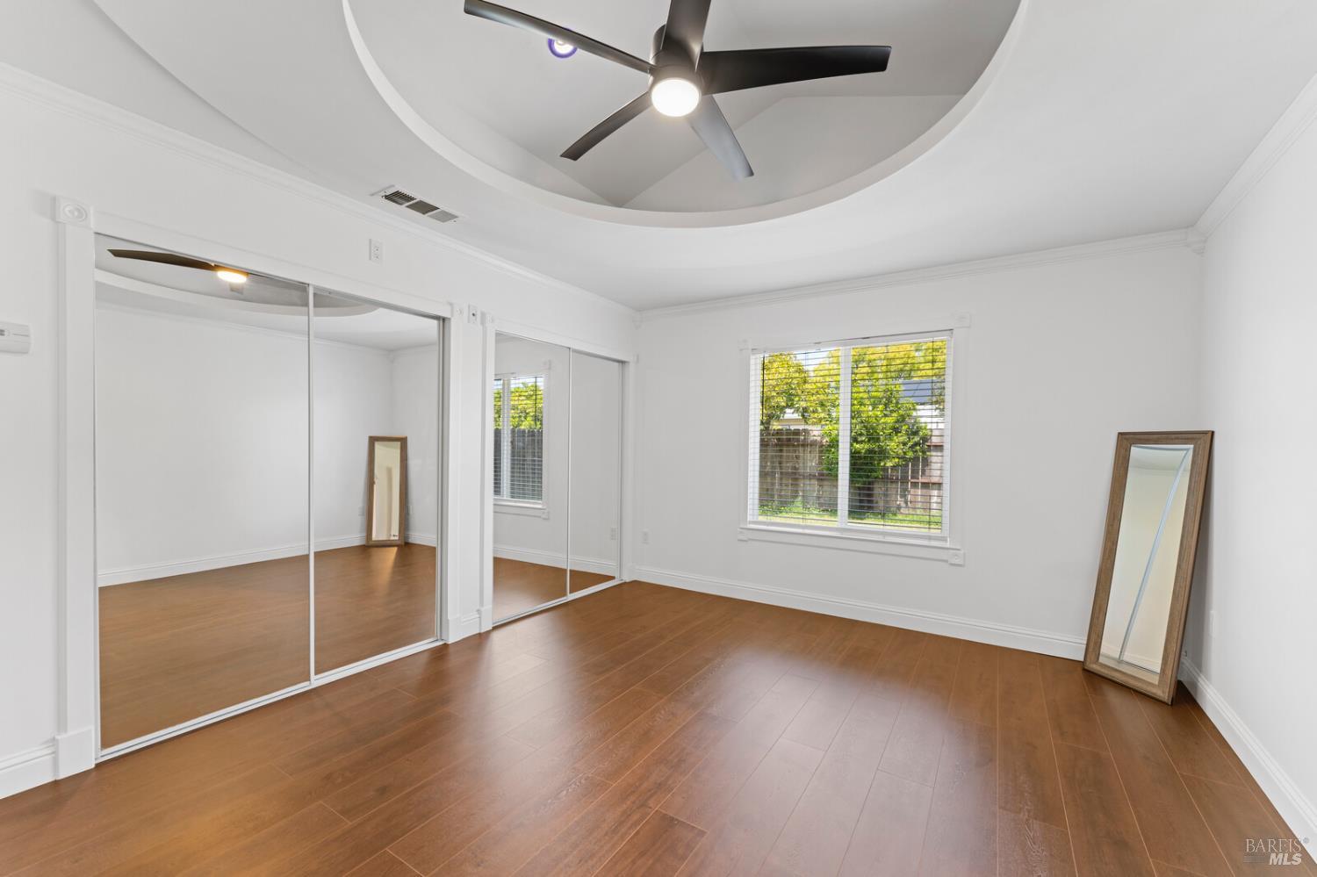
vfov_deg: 81.2
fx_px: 512
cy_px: 438
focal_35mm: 14
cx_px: 658
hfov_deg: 104.3
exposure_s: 1/2.5
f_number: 7.1
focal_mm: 14
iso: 320
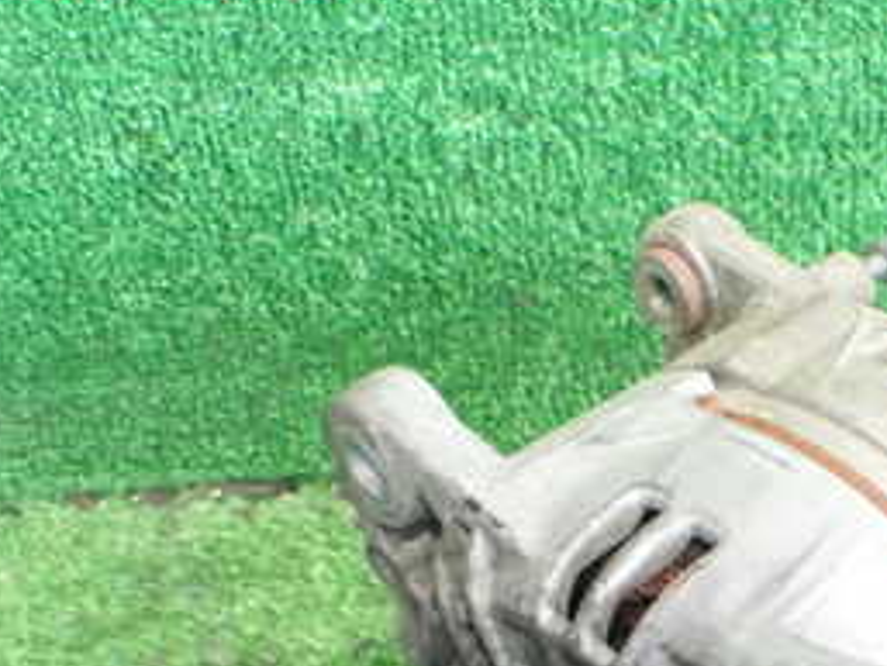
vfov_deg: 20.2
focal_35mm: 70
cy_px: 697
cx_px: 759
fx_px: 1795
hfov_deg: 27.0
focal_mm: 5.4
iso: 800
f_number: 2.3
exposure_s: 1/30
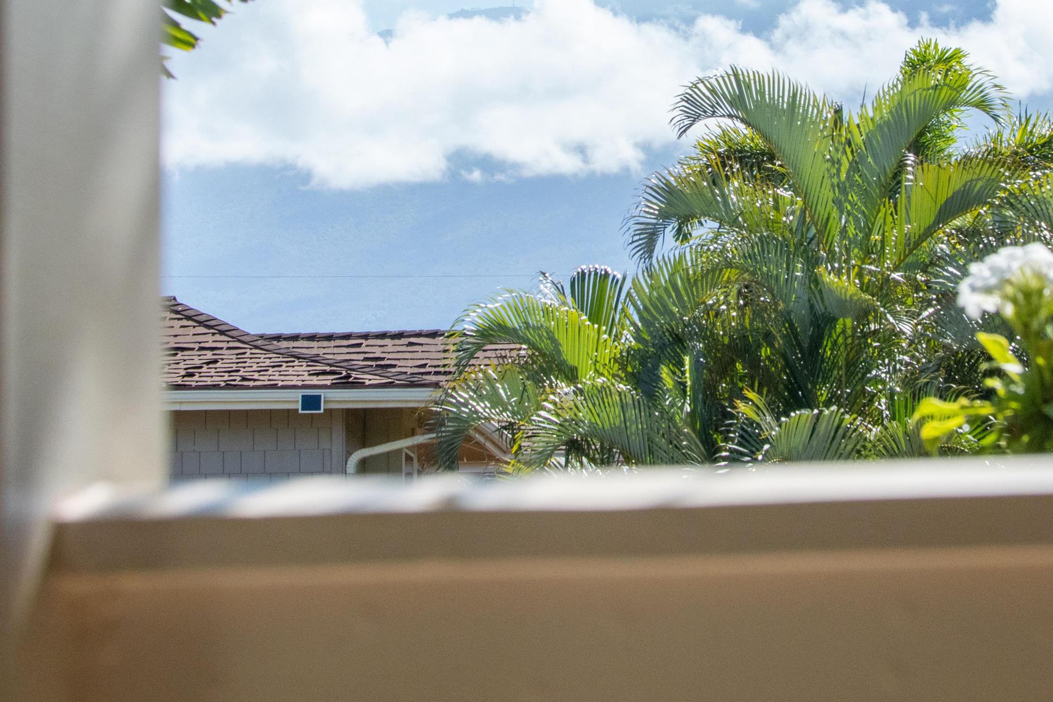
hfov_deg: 9.1
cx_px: 703
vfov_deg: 6.1
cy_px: 162
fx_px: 6610
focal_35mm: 226
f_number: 8
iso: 800
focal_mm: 67
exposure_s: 1/640
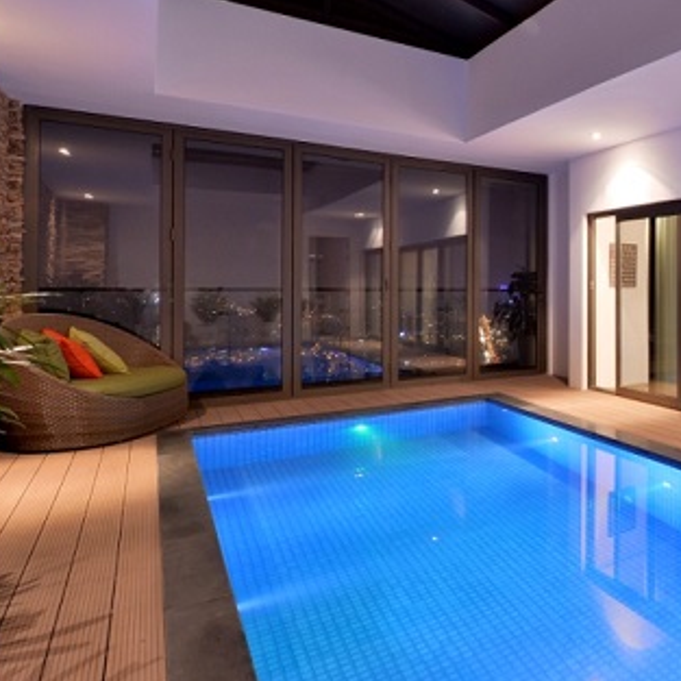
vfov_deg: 58.9
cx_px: 744
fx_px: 601
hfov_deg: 45.1
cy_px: 298
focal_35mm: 27
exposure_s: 1/2
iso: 800
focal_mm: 14
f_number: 8
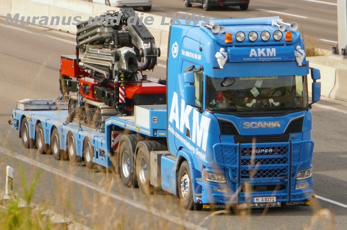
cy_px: 115
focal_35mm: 195
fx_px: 1873
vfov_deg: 7.0
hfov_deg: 10.6
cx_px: 174
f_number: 6.3
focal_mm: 129.8
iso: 800
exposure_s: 1/2500
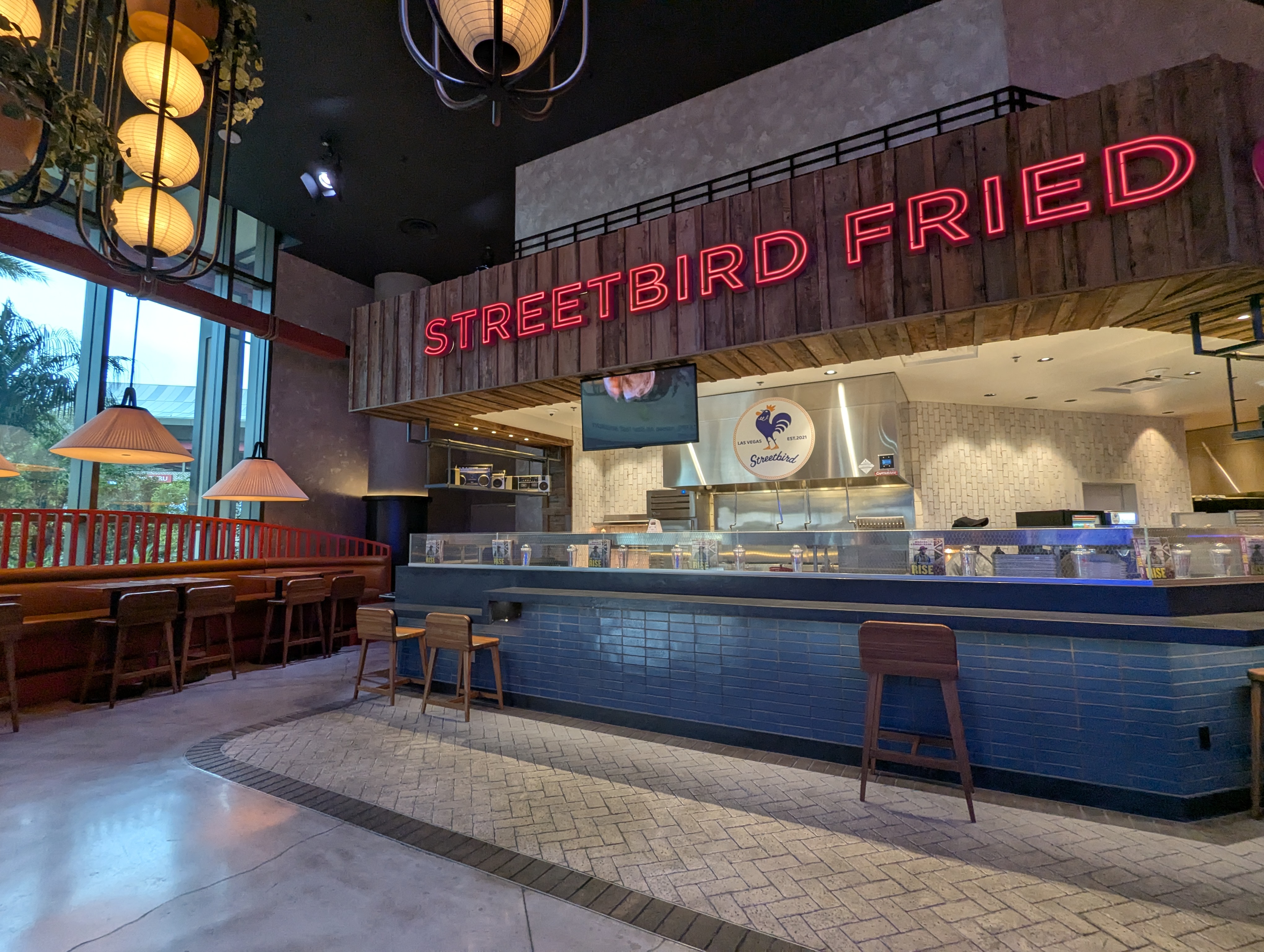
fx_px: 585
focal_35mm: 16
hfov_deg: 94.4
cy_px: 476
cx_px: 632
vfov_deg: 78.2
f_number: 2.2
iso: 220
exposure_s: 1/120
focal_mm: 2.35
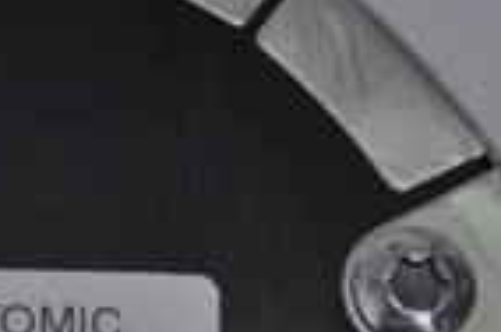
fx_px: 6951
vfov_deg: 2.7
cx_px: -215
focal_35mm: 501
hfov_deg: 4.1
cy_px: 496
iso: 3200
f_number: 9.5
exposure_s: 1/125
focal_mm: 105
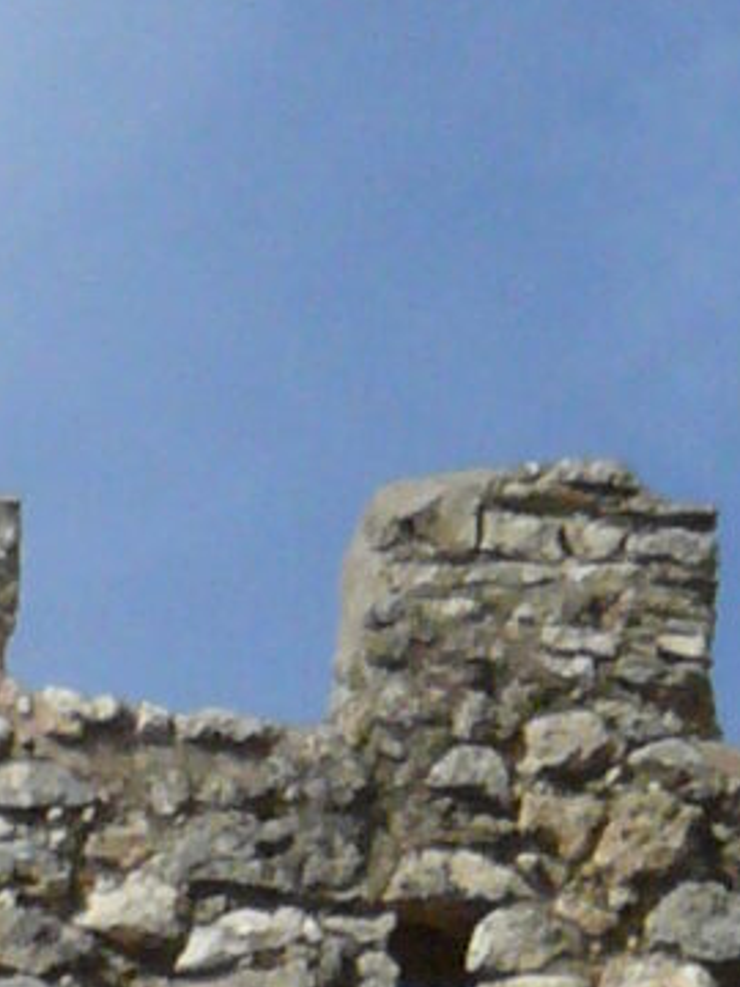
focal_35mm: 413
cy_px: 3104
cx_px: 277
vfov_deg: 4.6
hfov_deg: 3.6
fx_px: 11772
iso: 200
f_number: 8
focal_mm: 9.6
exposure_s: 1/500
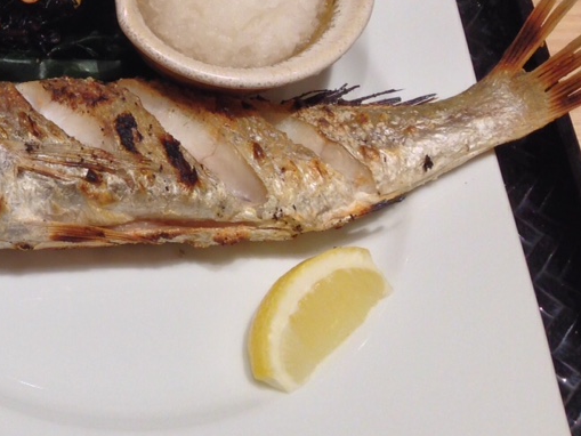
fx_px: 1393
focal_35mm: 83
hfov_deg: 22.0
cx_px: -87
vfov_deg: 17.5
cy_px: 35
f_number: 2.4
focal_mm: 4.12
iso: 50
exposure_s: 1/40
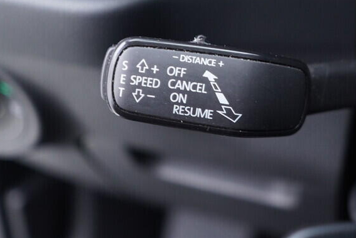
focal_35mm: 65
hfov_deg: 30.9
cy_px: 37
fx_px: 643
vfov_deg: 20.6
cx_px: 213
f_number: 2.8
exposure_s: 1/40
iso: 500
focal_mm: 24
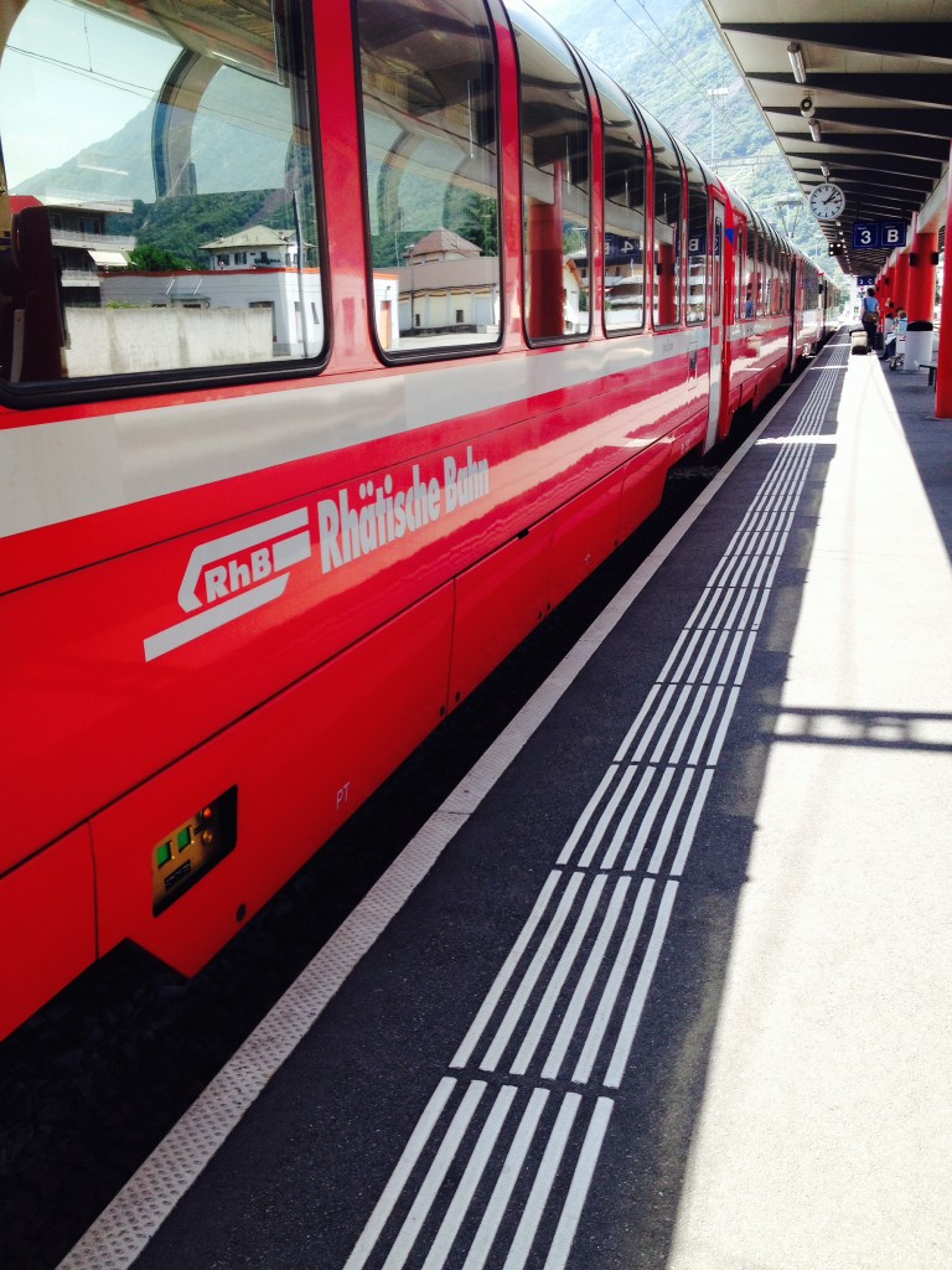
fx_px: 1283
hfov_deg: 40.7
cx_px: 476
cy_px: 635
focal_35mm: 35
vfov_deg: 52.6
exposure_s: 1/290
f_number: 2.4
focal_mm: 4.28
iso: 50
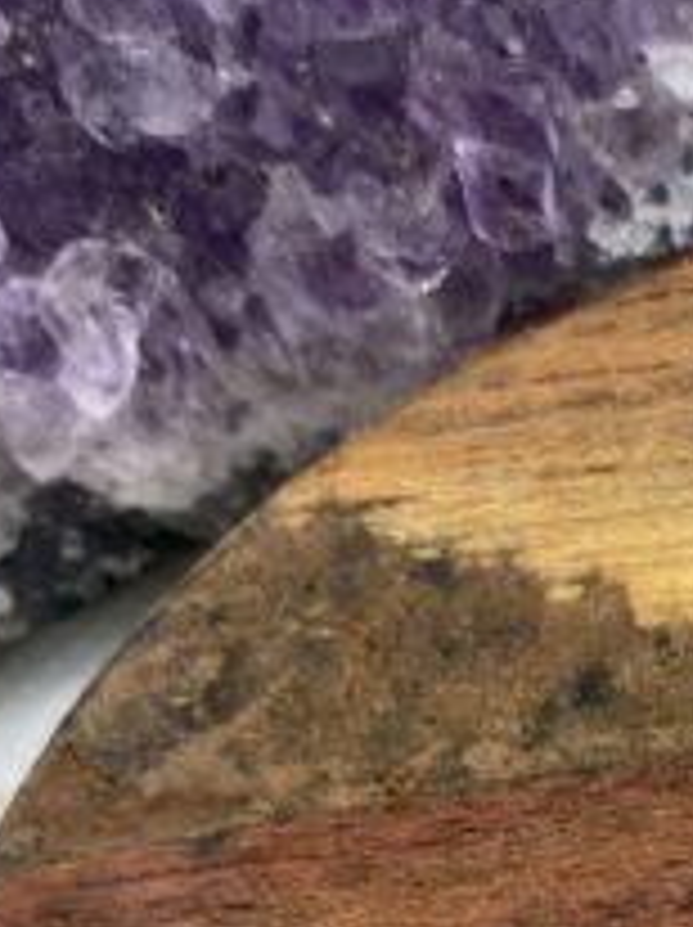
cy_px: 1053
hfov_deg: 13.7
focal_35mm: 101
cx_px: 1066
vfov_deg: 18.6
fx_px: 2702
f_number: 1.8
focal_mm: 4.25
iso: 32
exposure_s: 1/127
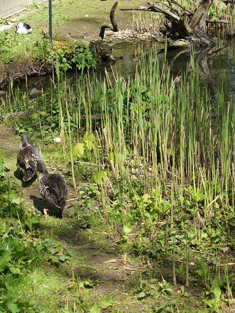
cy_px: 156
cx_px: 117
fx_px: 923
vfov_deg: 19.3
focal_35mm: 102
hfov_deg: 14.5
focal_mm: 25.7
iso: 125
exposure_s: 1/200
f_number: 5.6
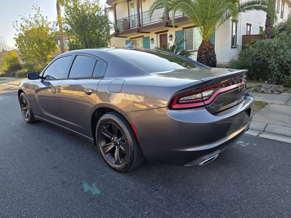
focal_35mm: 23
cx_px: 146
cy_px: 109
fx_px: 193
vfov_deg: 58.9
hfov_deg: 73.9
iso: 80
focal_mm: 6.3
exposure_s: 1/1290
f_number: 1.7
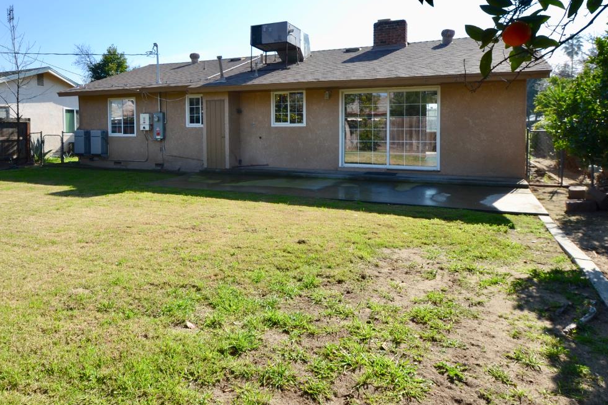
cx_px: 277
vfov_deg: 54.0
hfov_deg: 75.9
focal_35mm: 23
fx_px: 388
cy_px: 135
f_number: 7.1
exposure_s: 1/200
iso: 100
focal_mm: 10
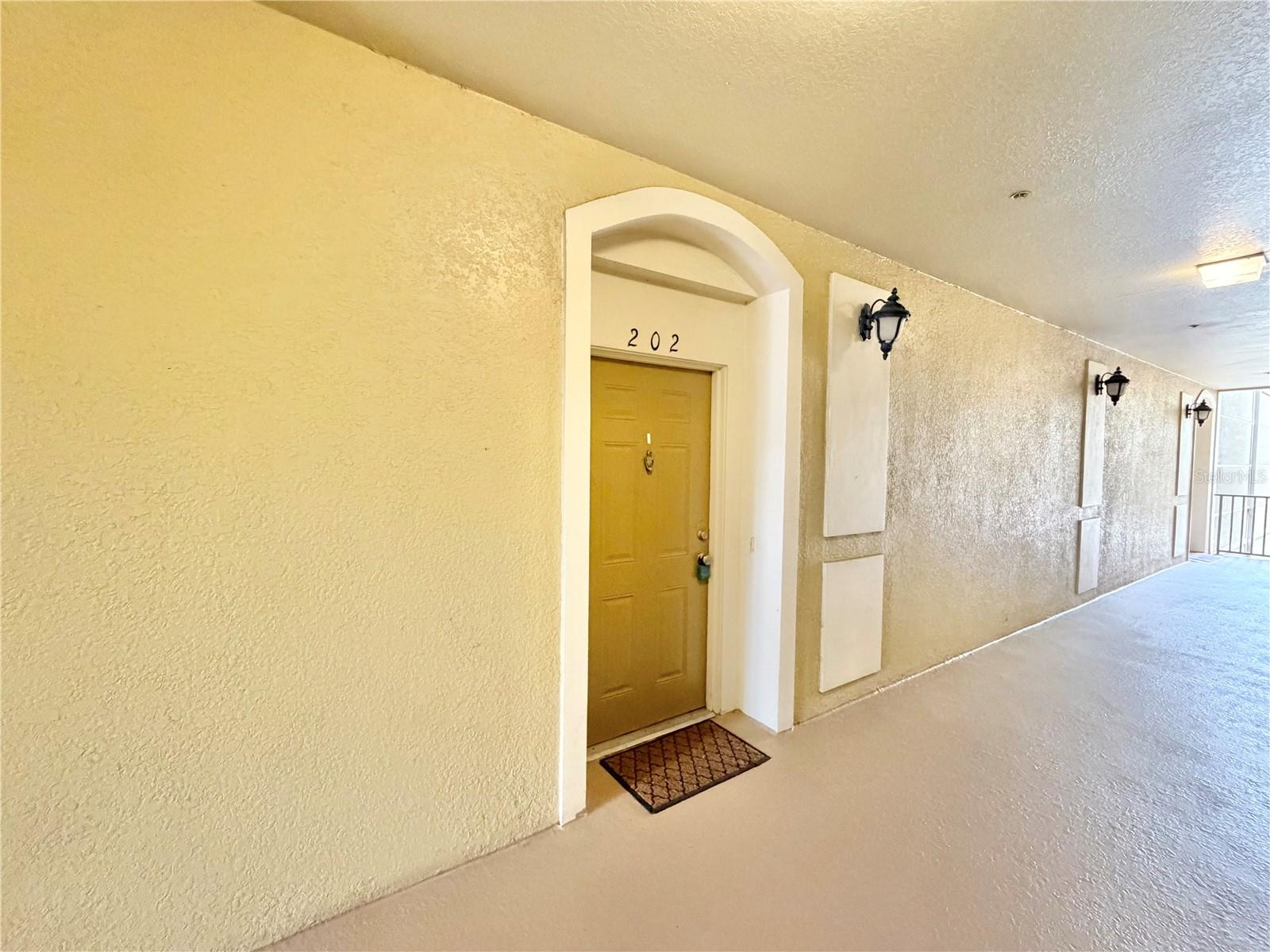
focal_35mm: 14
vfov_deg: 85.7
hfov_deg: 102.1
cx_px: 635
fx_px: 514
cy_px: 476
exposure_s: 1/60
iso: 1000
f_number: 2.2
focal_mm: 2.22
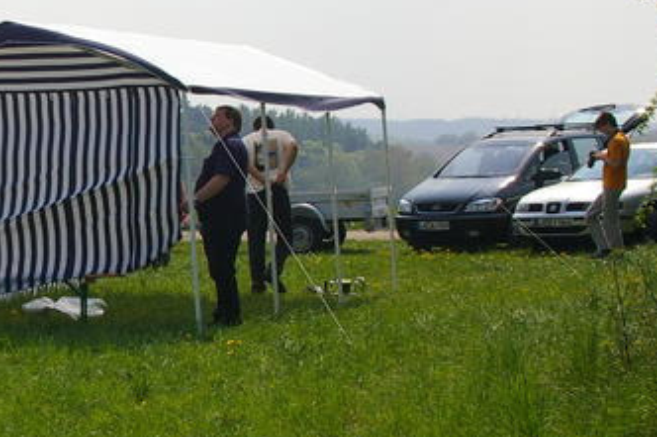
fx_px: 2174
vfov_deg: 11.5
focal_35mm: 119
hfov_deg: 16.5
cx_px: -105
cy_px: 202
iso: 400
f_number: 13
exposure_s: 1/500
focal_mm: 33
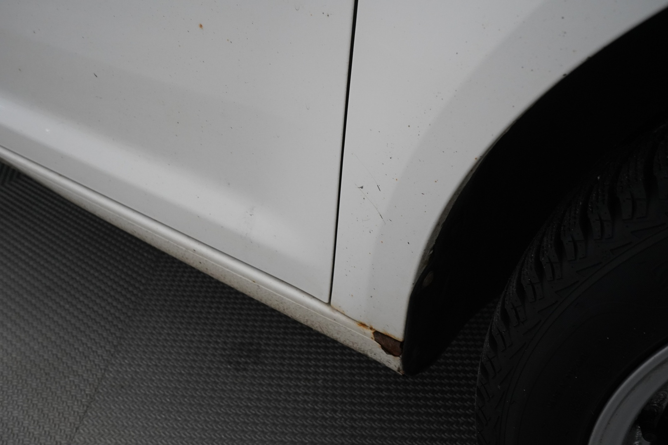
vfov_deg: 43.6
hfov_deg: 61.9
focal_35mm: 30
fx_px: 557
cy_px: 222
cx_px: 334
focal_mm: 30
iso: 4000
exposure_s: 1/60
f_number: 8
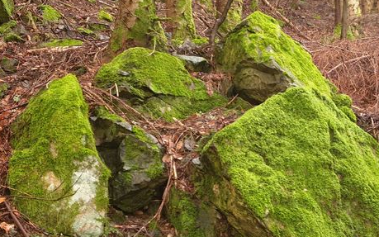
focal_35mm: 48
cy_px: 198
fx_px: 496
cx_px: 241
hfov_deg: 41.5
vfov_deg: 26.3
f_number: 1.5
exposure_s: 1/14
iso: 250
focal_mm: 4.3
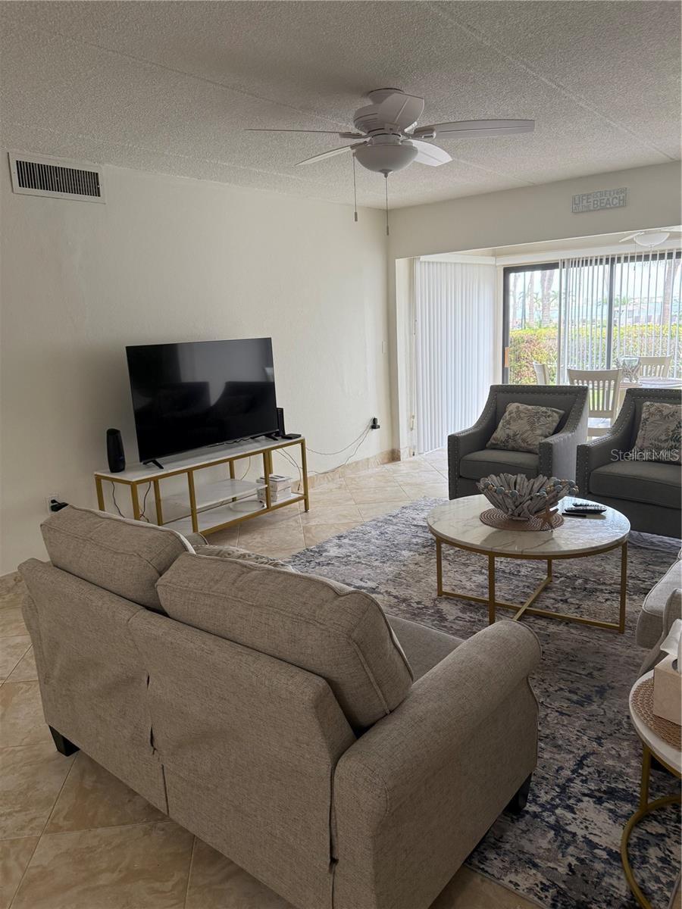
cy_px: 454
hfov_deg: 56.8
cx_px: 341
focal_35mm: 24
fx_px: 630
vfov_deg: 71.6
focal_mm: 6.76
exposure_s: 1/129
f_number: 1.78
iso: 160
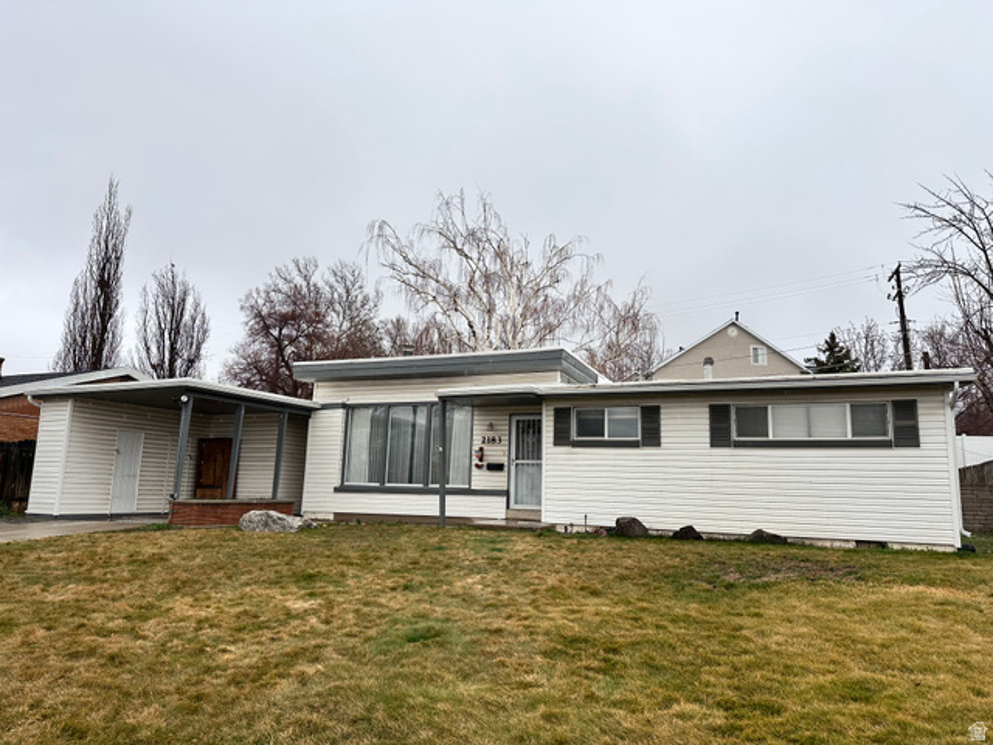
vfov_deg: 56.8
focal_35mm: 24
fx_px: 688
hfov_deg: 71.6
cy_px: 372
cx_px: 496
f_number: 1.78
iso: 80
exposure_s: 1/797
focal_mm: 6.86
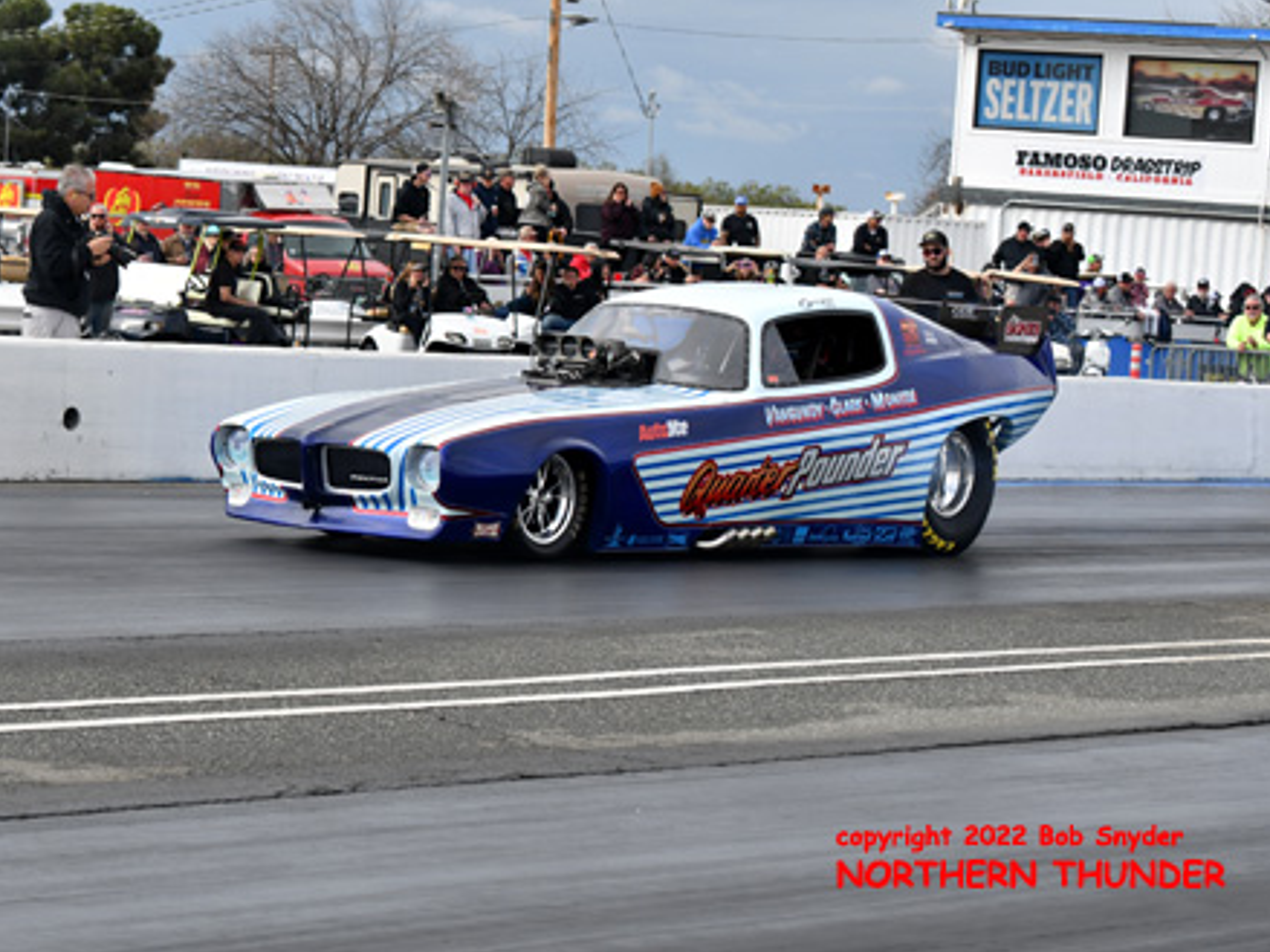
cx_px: 576
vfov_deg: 12.9
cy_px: 473
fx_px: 4218
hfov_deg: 17.1
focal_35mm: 115
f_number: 5.6
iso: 200
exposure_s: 1/1000
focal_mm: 70
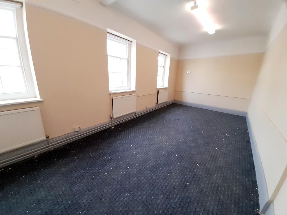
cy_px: 108
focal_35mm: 13
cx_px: 144
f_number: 2.2
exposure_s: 1/25
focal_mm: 1.42
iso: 200
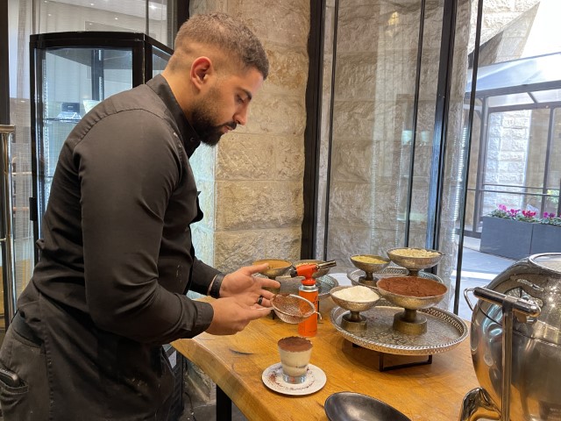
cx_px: 280
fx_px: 405
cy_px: 210
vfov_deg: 54.9
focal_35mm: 25
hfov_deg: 69.4
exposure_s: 1/50
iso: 320
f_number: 1.6
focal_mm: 5.1
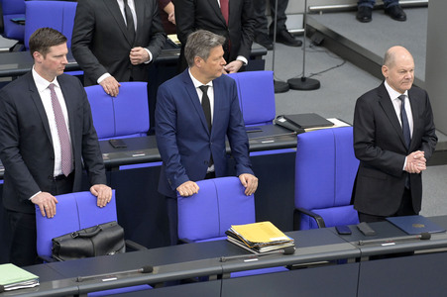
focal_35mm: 210
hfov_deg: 9.8
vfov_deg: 6.5
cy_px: 148
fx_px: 2606
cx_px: 224
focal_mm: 210
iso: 8000
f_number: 5.6
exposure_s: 1/400
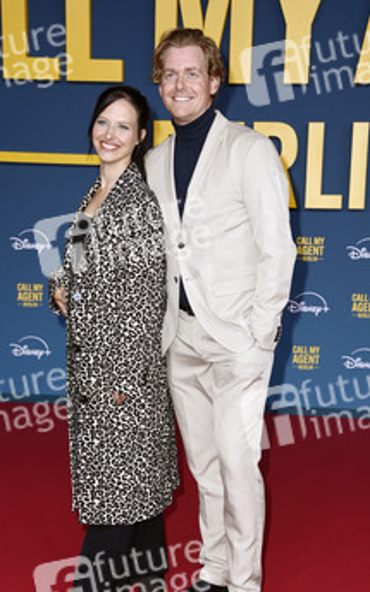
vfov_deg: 26.8
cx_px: 172
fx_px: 1242
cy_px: 324
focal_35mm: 77
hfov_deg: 16.9
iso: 800
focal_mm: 65
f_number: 5.6
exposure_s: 1/250
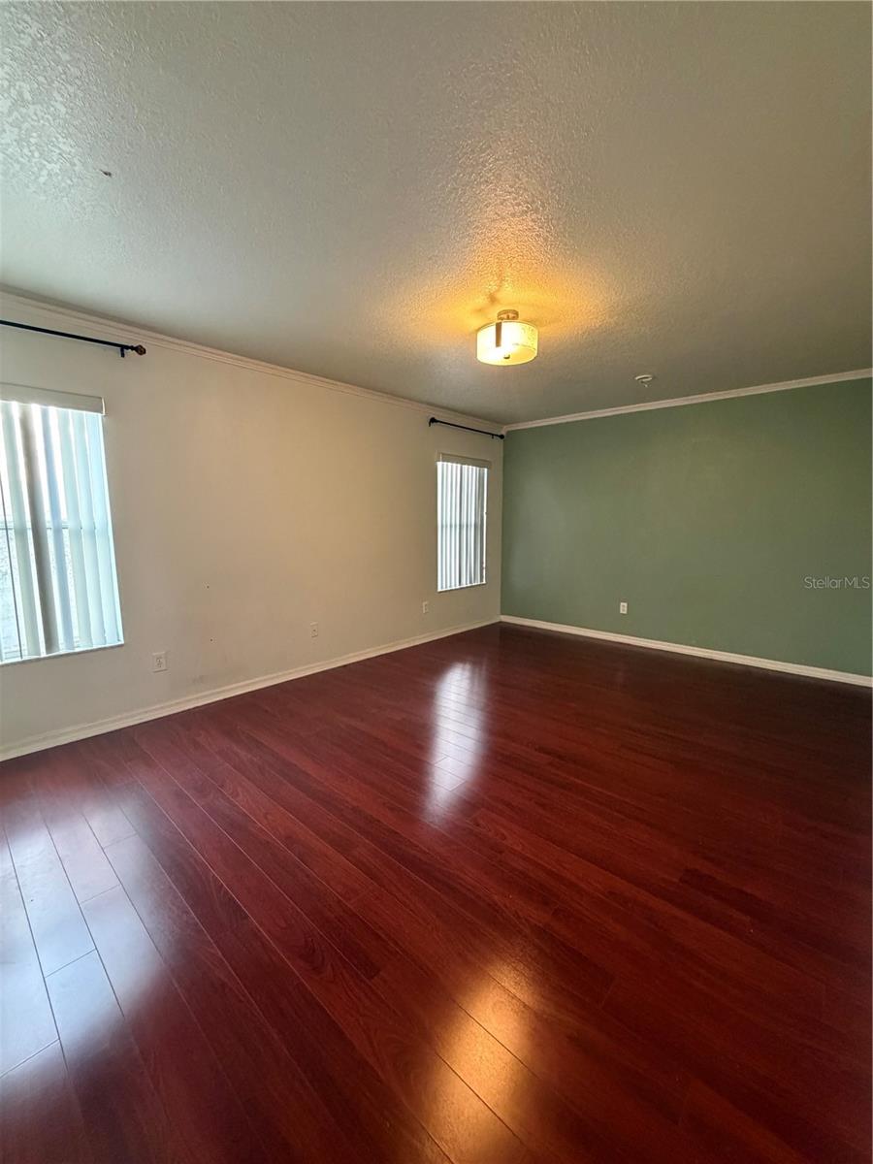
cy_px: 582
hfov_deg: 85.7
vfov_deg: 102.1
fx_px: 471
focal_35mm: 14
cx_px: 436
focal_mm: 2.22
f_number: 2.2
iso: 640
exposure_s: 1/60
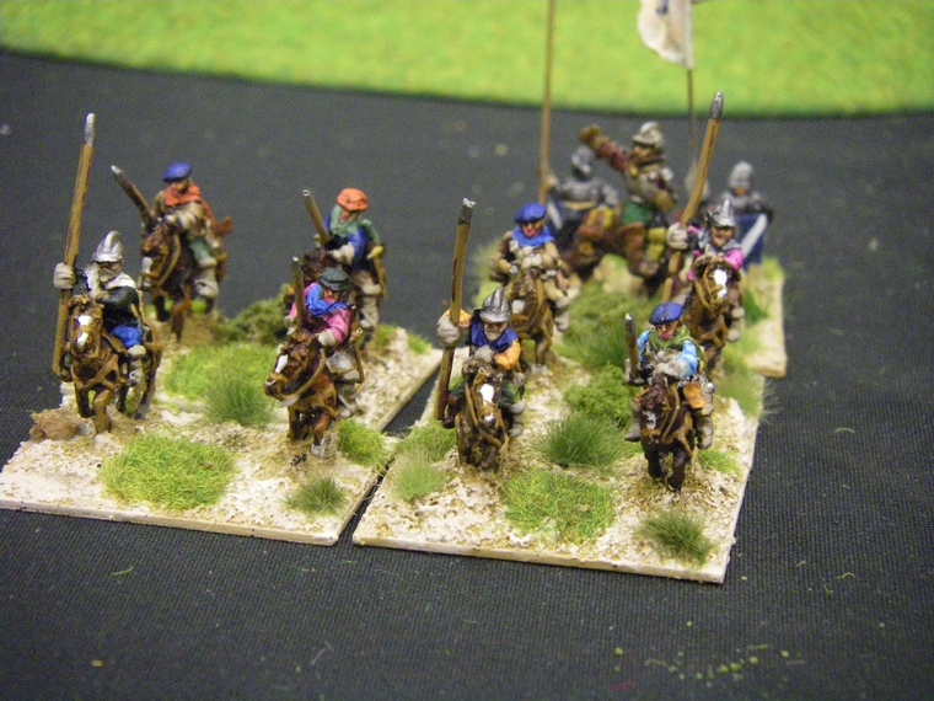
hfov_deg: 17.6
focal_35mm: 112
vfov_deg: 13.2
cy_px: 350
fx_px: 3022
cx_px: 467
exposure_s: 1/20
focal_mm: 18.5
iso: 800
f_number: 4.1
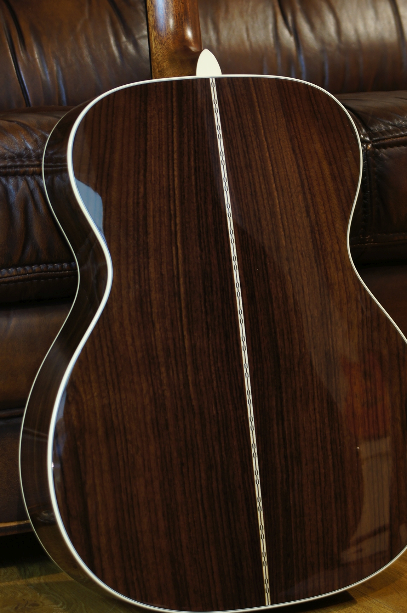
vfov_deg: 17.2
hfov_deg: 11.5
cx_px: 256
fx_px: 2022
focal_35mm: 119
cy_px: 296
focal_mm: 60
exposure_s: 1/8
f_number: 4.5
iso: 100
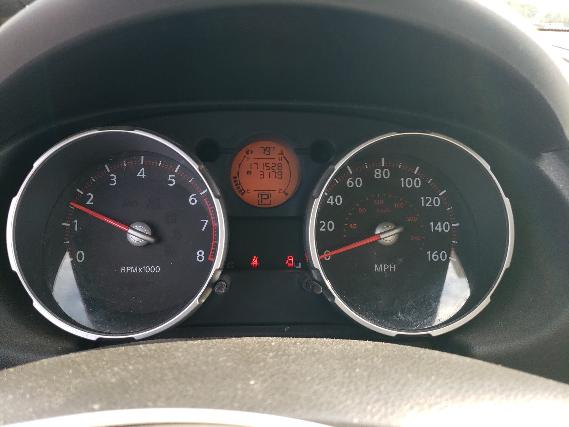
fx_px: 427
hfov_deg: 67.3
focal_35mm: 26
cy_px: 214
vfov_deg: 53.1
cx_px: 284
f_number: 1.5
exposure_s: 1/167
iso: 50
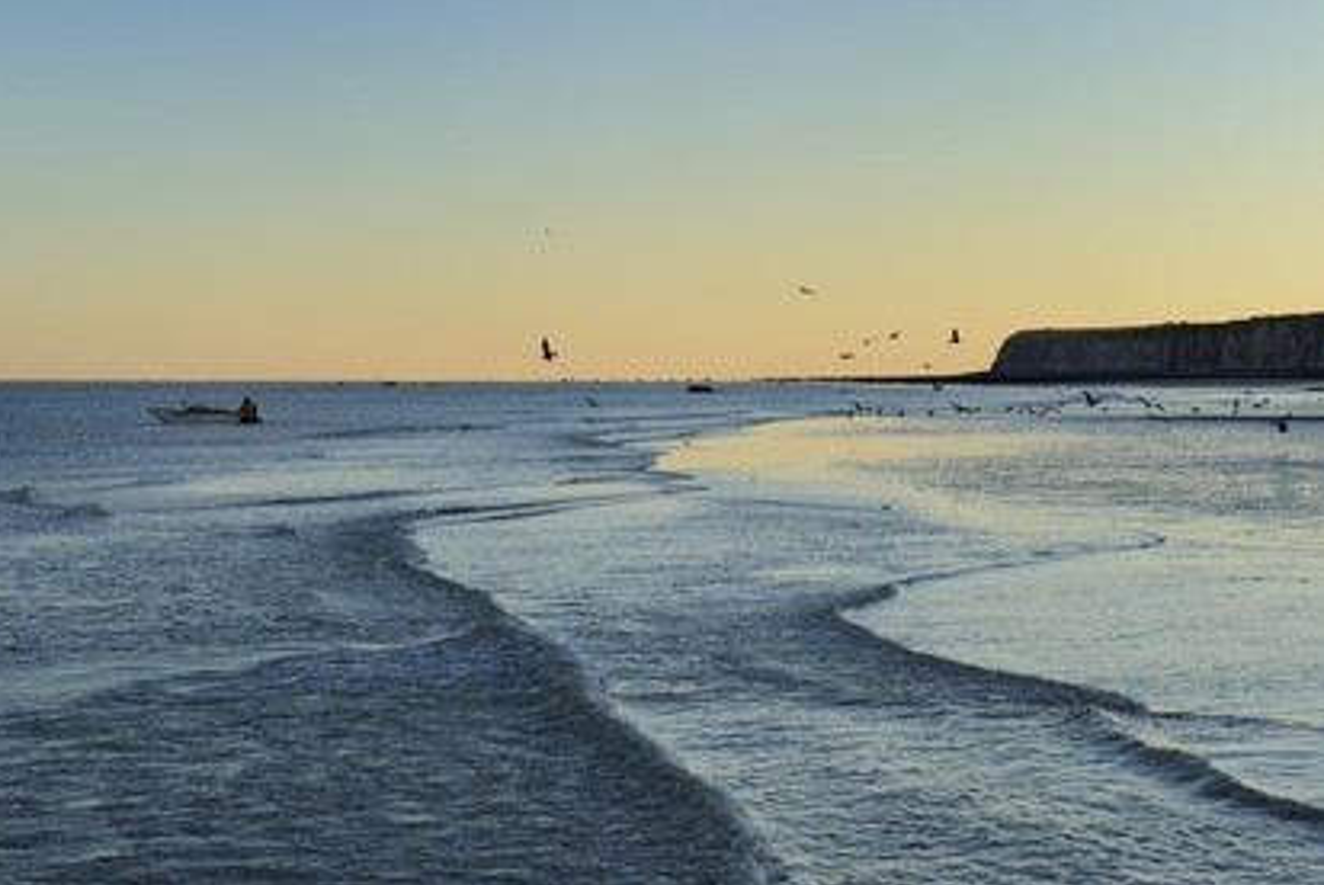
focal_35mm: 63
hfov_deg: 31.9
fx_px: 2319
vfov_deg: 21.6
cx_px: 657
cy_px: 446
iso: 400
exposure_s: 1/400
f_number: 9
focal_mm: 62
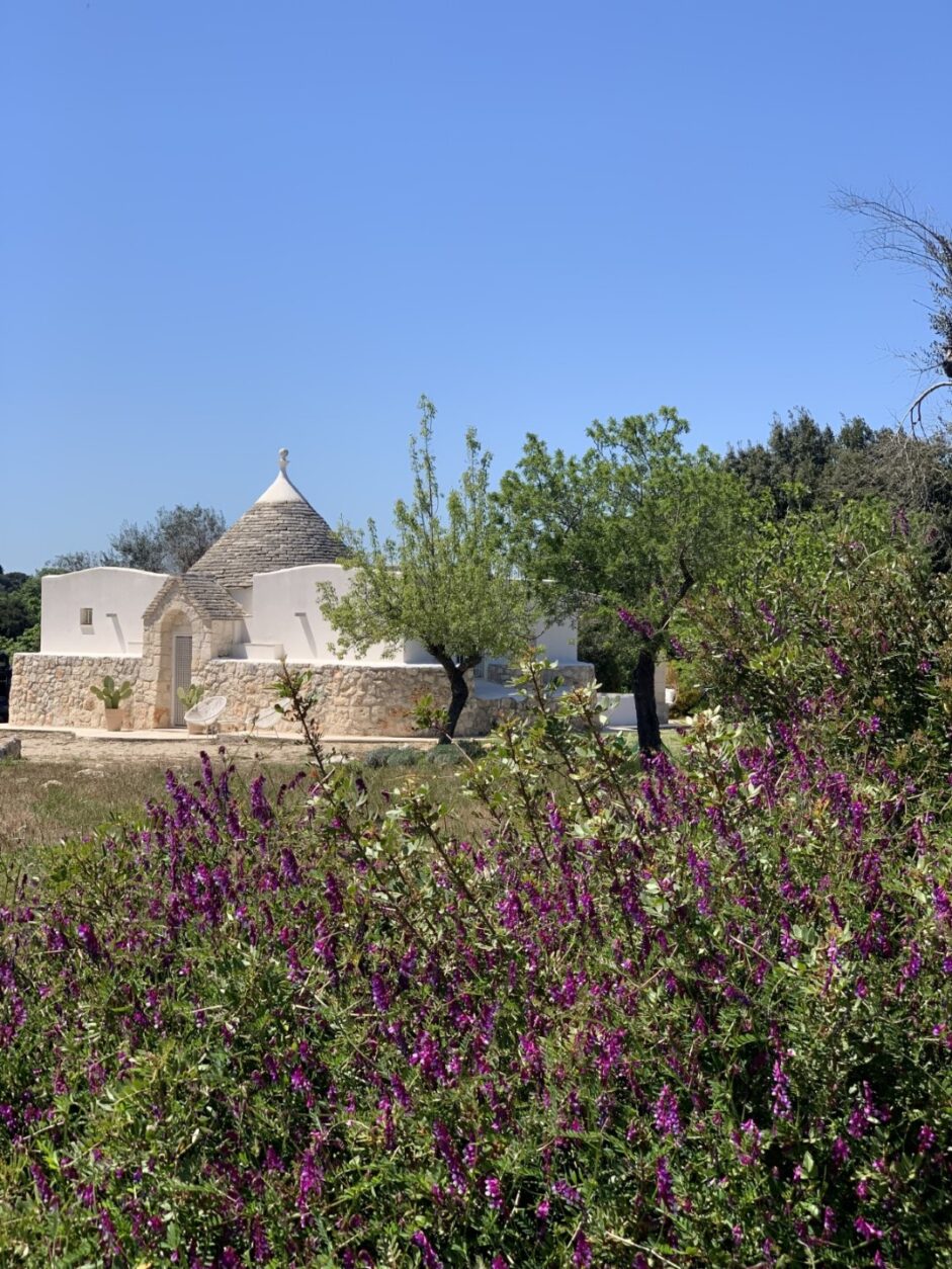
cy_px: 634
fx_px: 1906
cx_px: 476
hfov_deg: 28.0
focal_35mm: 52
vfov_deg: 36.8
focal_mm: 6
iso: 16
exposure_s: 1/1043
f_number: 2.4
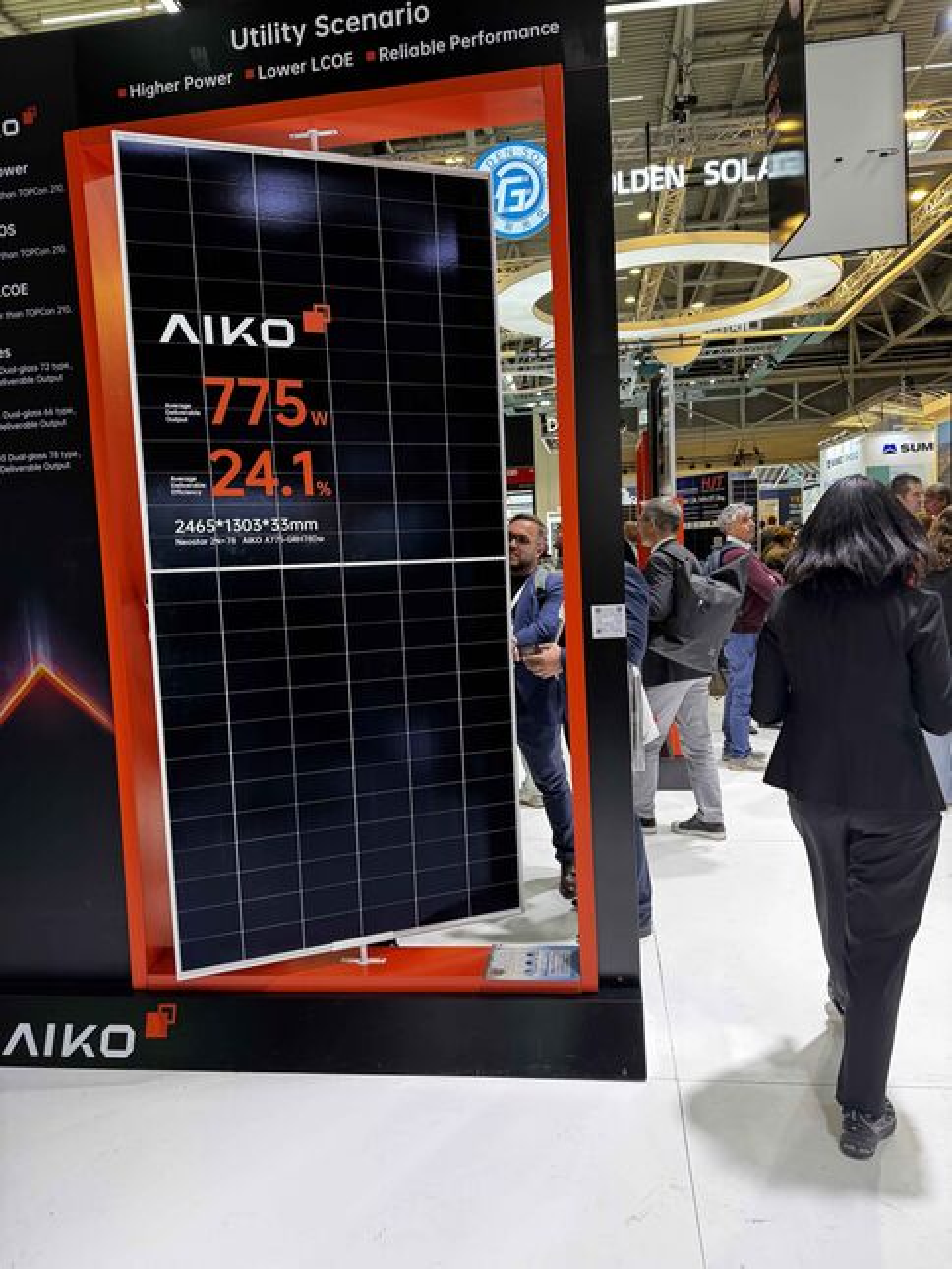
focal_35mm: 24
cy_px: 634
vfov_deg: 71.6
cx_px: 476
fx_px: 880
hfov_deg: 56.8
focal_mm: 6.76
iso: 80
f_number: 1.78
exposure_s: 1/100
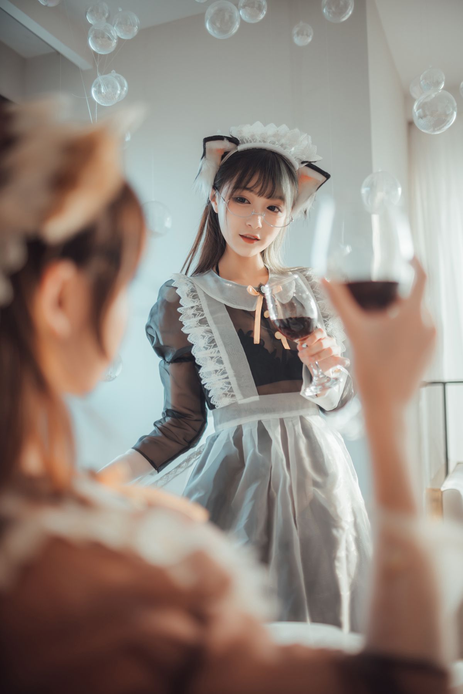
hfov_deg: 37.9
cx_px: 232
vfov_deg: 54.4
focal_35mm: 35
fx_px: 675
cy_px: 347
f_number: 1.4
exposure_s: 1/80
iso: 100
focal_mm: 35
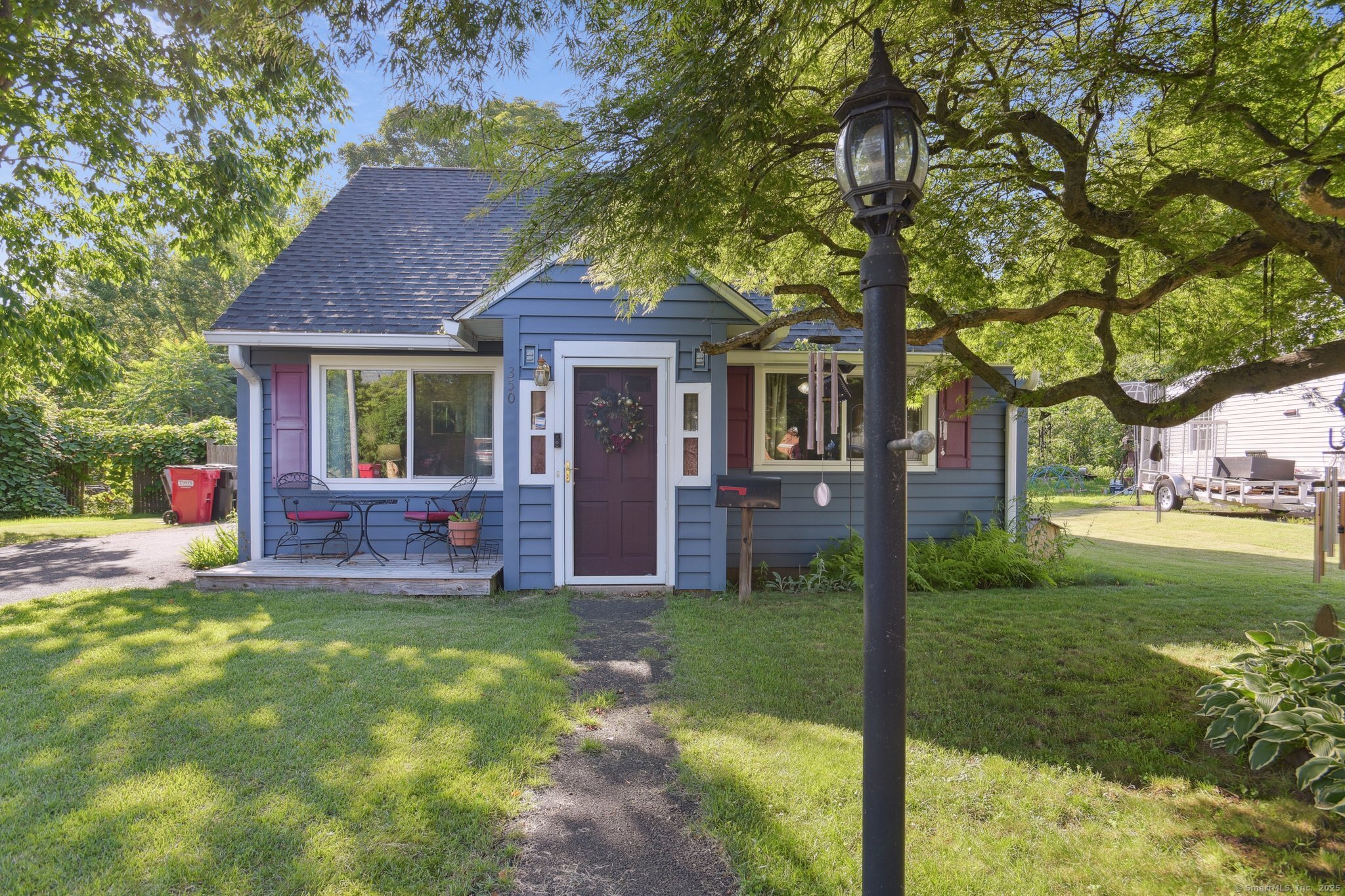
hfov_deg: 84.0
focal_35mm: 20
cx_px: 672
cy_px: 448
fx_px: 747
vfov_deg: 61.9
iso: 400
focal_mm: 20
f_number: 11
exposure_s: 1/125
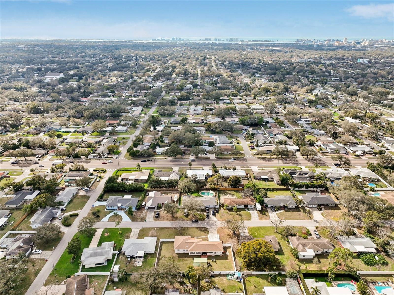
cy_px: 148
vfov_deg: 56.8
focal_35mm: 24
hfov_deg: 71.6
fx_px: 273
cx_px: 197
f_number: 2.8
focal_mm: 12.3
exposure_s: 1/4000
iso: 400
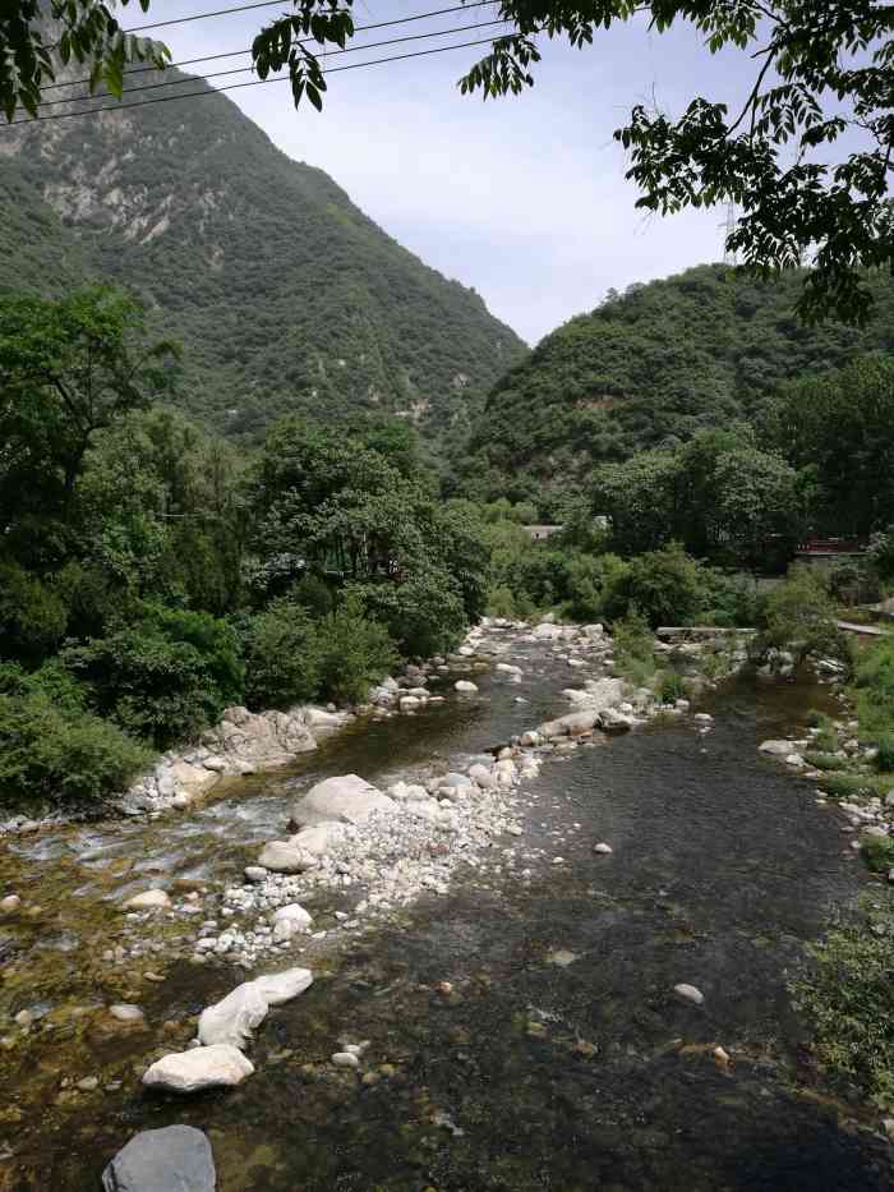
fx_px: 930
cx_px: 447
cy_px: 596
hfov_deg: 51.4
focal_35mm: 27
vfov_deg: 65.3
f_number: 2.2
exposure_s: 1/1111
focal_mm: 4.5
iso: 50
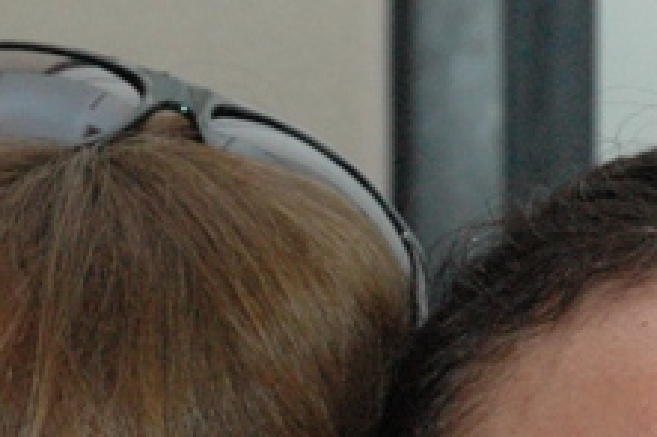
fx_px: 4559
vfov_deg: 5.4
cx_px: 274
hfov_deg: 8.2
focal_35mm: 250
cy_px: 648
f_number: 7.1
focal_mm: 46
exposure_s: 1/60
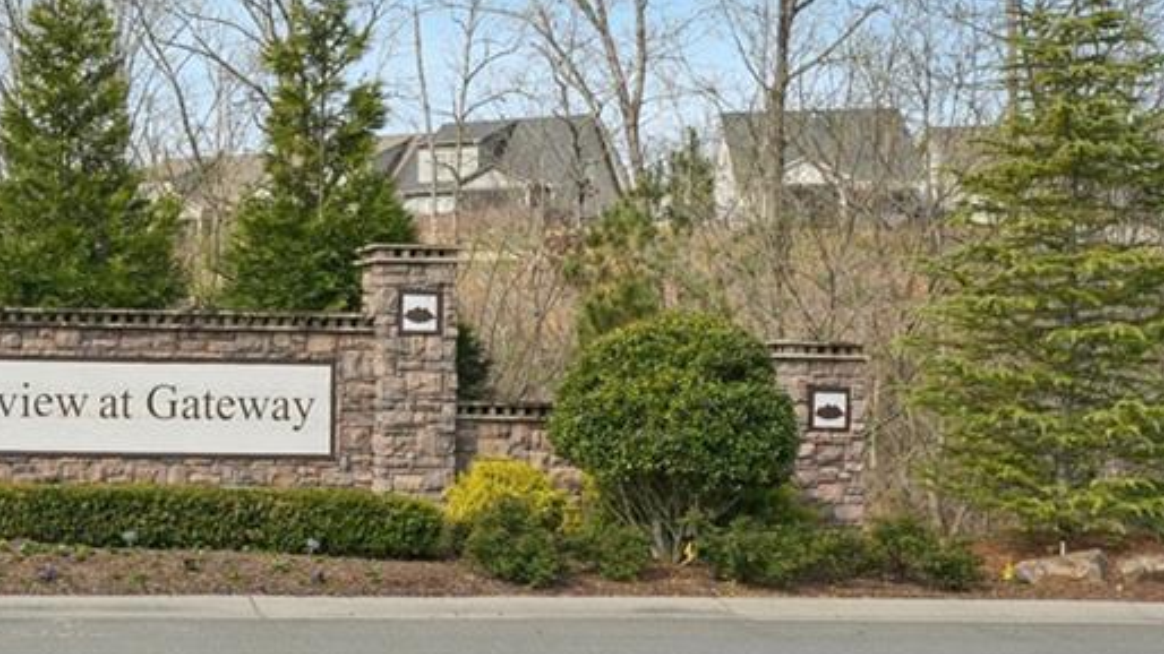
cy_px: 282
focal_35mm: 50
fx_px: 1543
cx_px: 57
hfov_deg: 37.8
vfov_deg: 23.9
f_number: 8
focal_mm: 24
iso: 320
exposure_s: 1/800
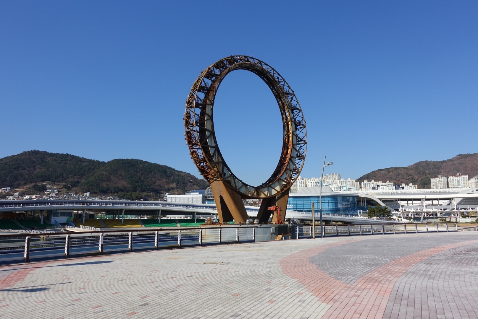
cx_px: 239
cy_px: 160
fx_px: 385
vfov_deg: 45.0
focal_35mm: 29
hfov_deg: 63.6
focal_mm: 10.81
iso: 125
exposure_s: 1/800
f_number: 5.6
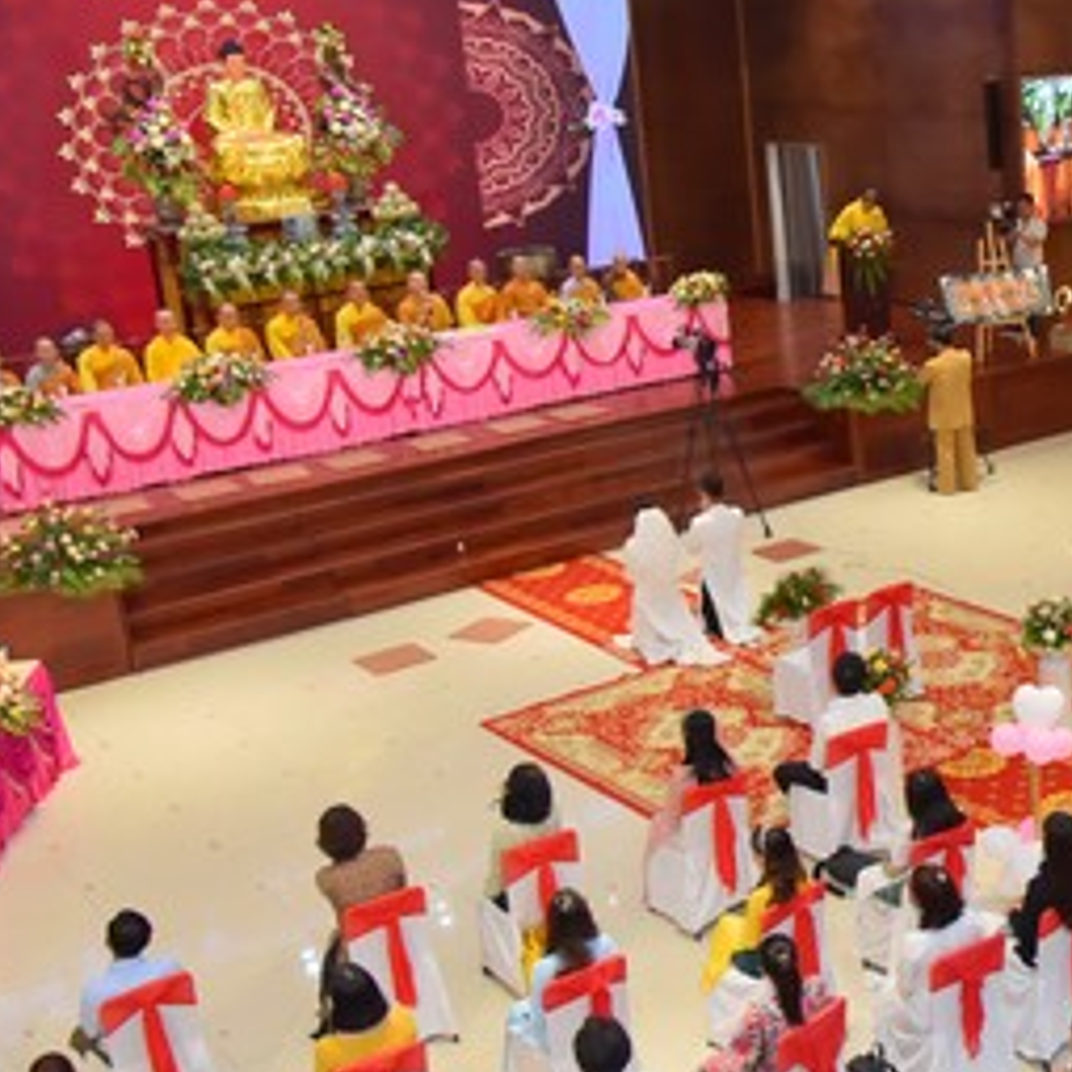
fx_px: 1822
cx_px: 1177
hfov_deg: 29.6
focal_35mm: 52
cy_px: 595
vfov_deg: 32.8
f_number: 6.3
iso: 1250
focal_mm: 24
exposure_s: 1/160
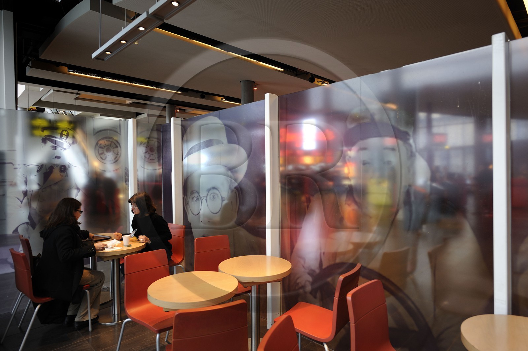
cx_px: 264
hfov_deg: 78.6
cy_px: 176
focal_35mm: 22
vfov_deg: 57.1
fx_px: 322
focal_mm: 22
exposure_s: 1/30
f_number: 4
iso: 400
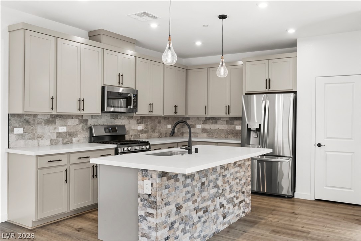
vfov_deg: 42.3
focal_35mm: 31
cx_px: 180
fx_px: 311
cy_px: 120
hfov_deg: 60.3
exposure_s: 1/8
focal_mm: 21
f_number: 8
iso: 250
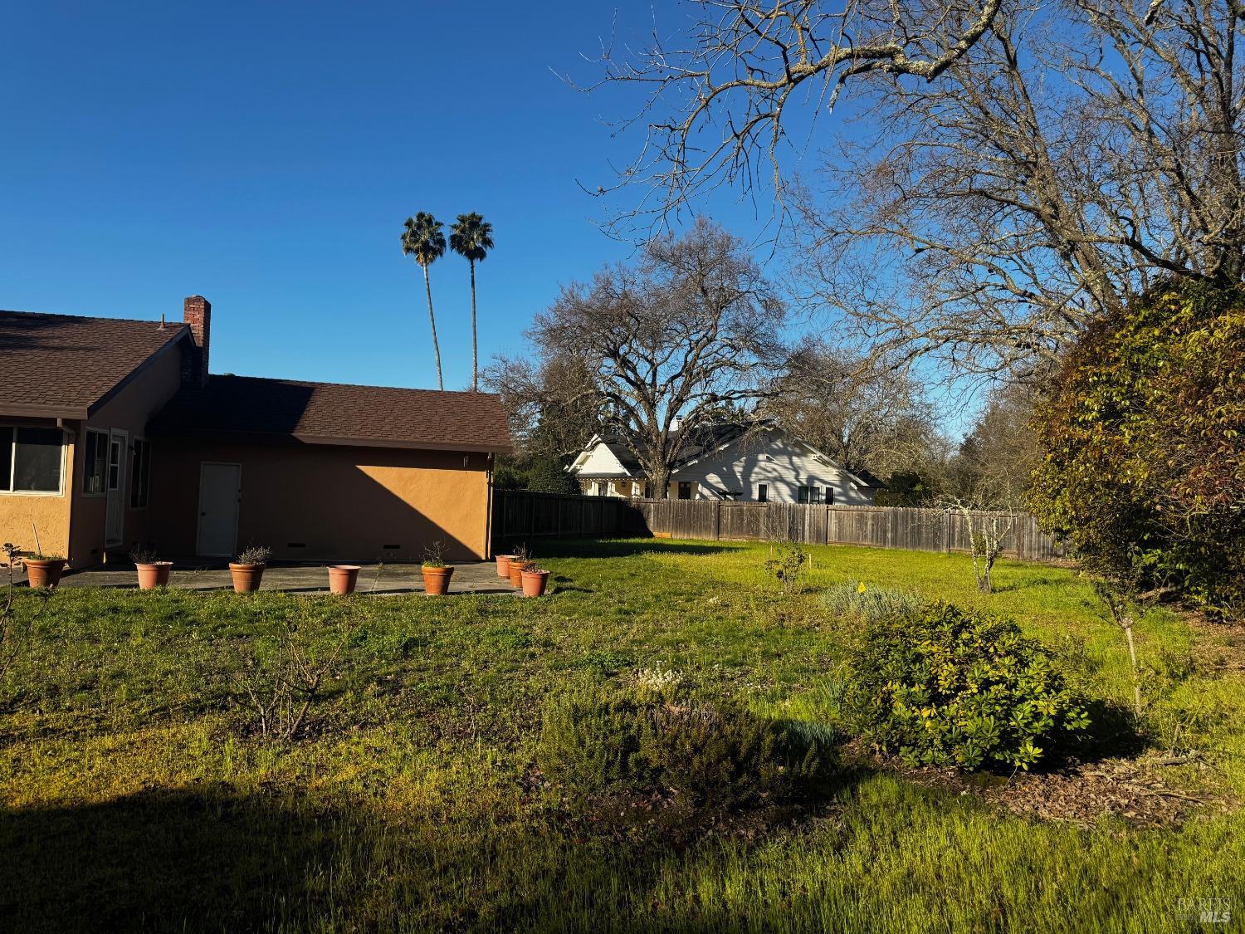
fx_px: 863
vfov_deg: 56.8
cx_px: 622
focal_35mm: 24
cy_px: 467
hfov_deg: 71.6
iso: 80
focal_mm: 6.76
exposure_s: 1/3096
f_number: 1.78
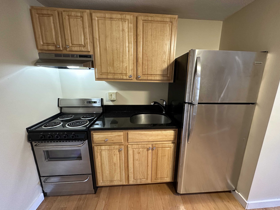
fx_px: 121
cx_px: 147
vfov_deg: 81.7
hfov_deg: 98.1
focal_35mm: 15
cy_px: 106
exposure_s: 1/60
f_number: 2.2
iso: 500
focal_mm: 2.22
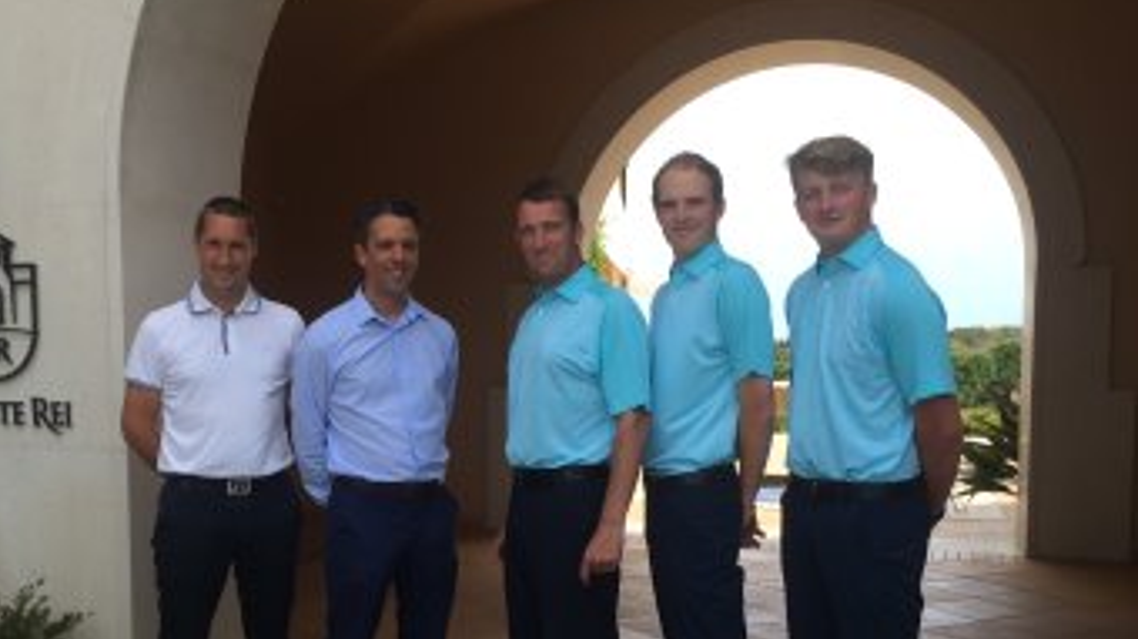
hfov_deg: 51.3
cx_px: 452
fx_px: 1176
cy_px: 450
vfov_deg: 30.1
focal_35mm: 39
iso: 32
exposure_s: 1/1080
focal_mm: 4.15
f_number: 2.2
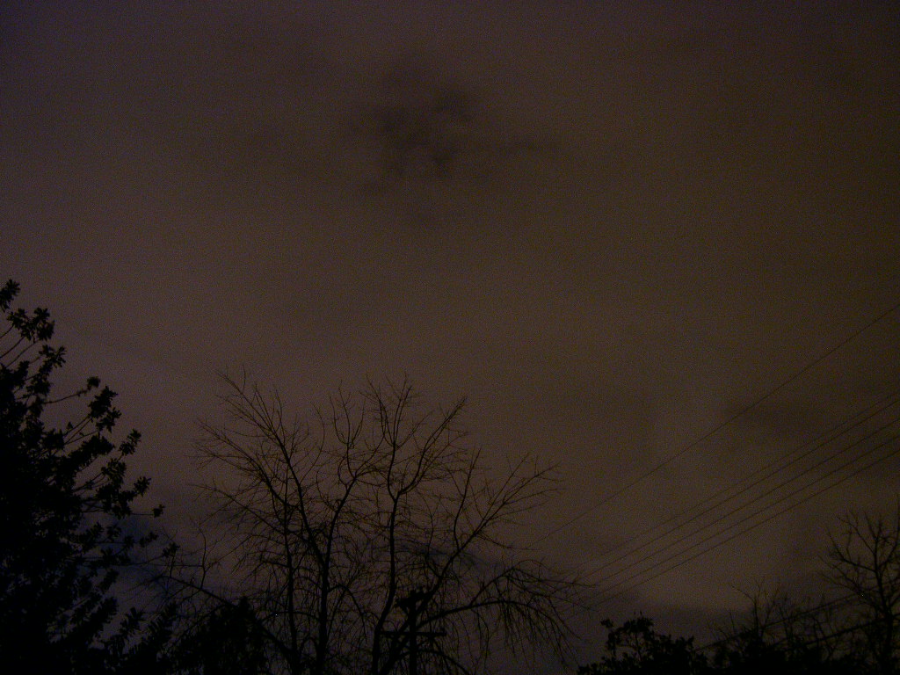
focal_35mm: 38
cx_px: 450
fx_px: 988
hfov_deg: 49.0
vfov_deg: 37.7
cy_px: 338
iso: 400
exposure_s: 1
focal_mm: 8
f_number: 2.8
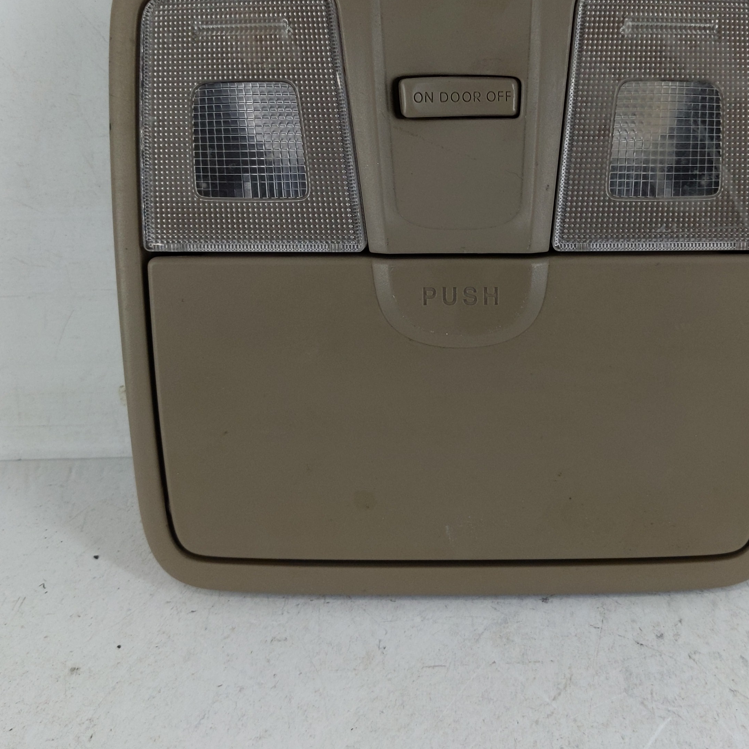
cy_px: 252
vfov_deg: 40.4
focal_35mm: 41
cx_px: 476
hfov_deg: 40.6
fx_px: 1004
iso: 58
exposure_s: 1/124
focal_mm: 4.38
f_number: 1.73
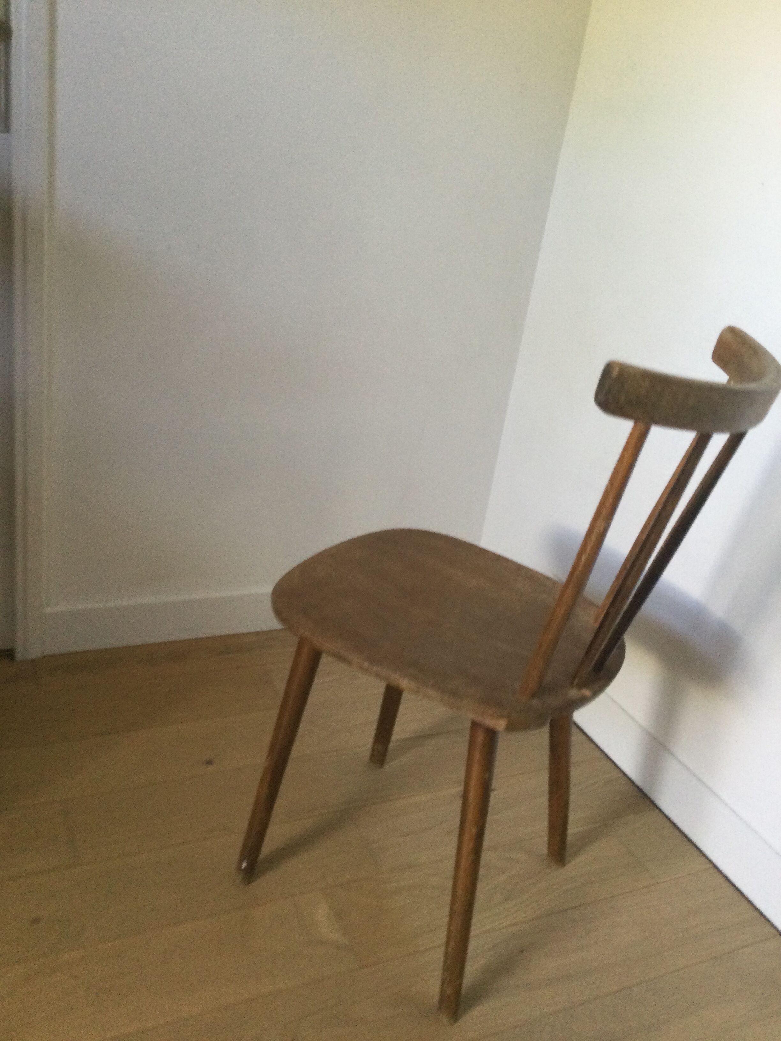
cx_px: 390
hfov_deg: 45.4
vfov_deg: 58.4
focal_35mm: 31
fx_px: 933
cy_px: 520
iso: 100
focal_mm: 3.3
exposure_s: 1/33
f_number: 2.4
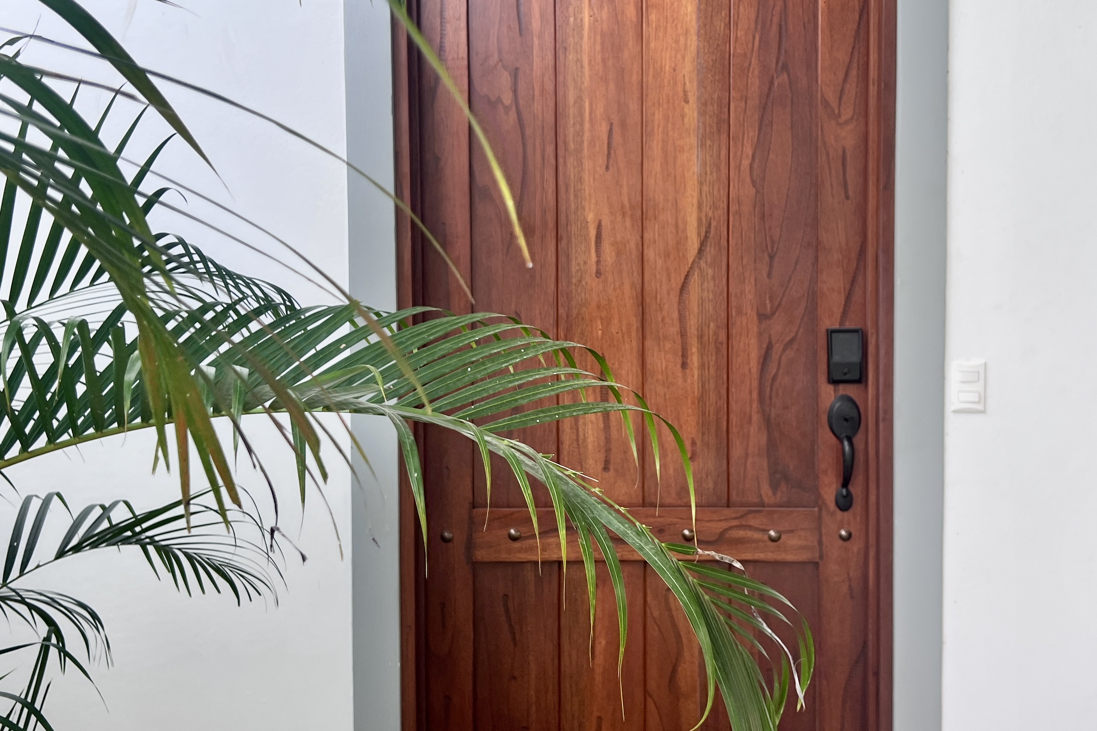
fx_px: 1036
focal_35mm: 34
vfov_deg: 38.7
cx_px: 508
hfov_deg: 55.7
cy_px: 283
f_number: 1.5
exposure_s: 1/131
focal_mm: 5.7
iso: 32
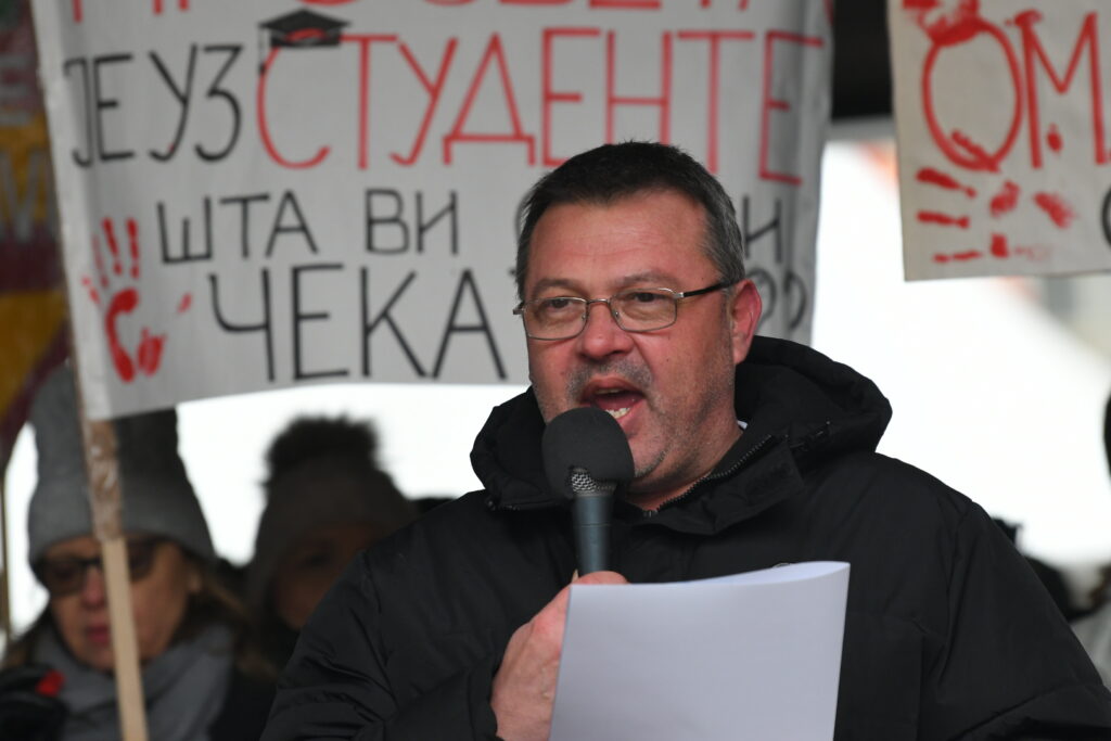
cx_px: 556
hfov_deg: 6.9
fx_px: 9259
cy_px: 370
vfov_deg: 4.6
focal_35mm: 300
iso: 800
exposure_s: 1/160
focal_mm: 200
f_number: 4
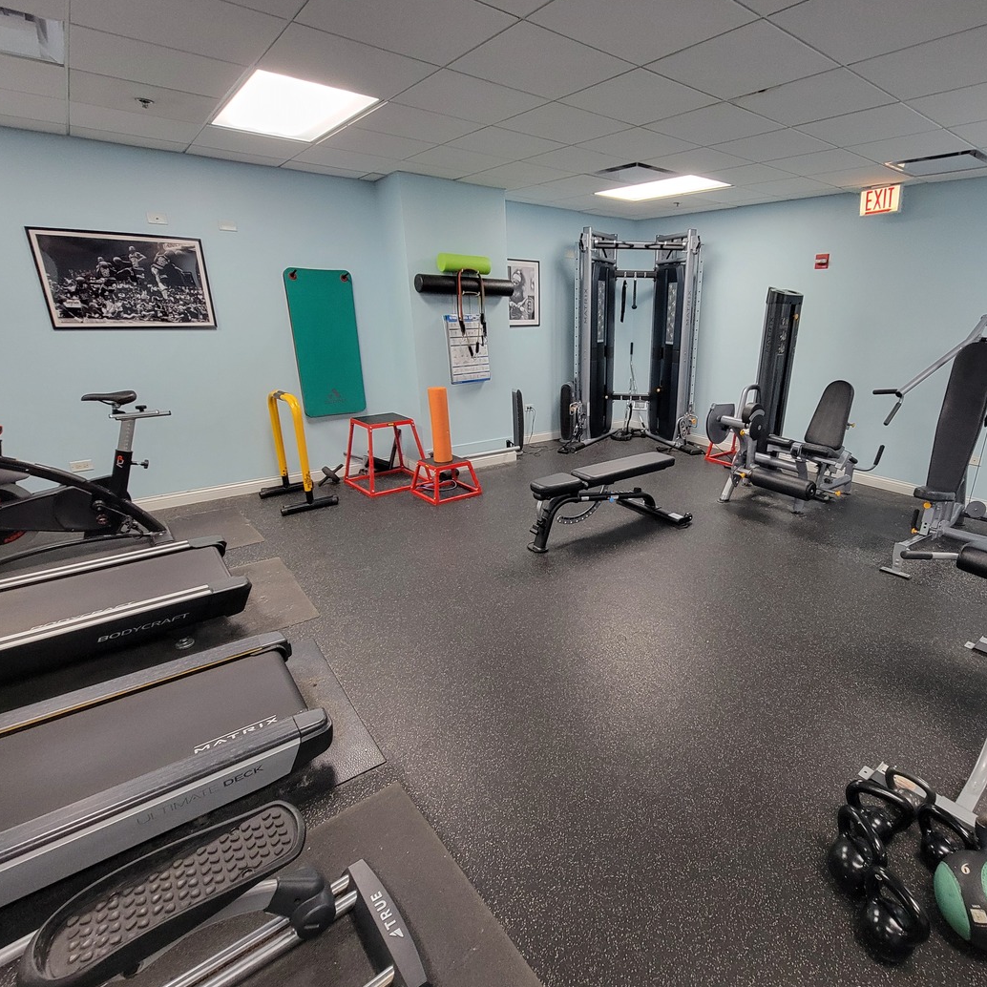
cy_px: 487
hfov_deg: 86.2
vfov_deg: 87.4
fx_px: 516
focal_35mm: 16
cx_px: 599
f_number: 2.2
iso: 400
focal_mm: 2.2
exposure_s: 1/60
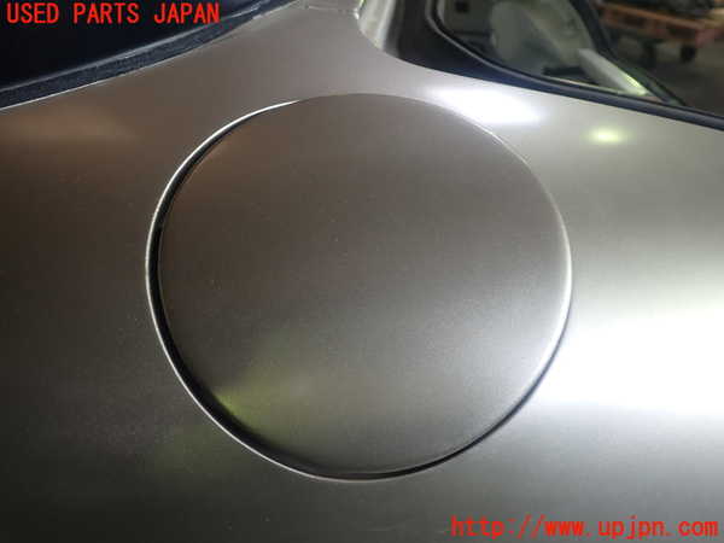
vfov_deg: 46.8
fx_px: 627
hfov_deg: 60.0
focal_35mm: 30
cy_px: 272
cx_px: 362
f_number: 2.3
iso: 100
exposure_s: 1/60
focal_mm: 5.4
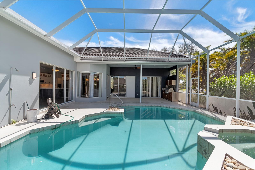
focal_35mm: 15
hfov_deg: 100.4
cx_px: 128
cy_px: 85
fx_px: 106
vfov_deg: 77.3
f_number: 7.1
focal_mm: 10
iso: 100
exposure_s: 1/100
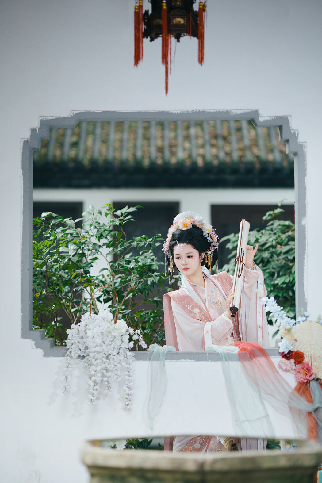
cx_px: 161
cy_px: 242
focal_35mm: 134
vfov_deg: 15.3
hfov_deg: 10.2
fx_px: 1798
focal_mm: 135
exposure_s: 1/500
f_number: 2.2
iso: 1000
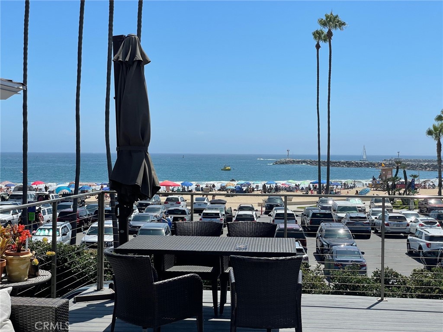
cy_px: 166
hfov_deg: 36.8
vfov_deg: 28.0
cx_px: 222
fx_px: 665
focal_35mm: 52
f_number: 2
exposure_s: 1/2817
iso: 25
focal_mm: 6
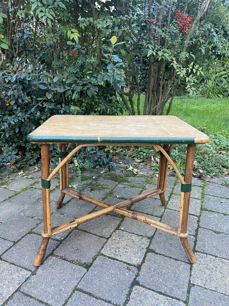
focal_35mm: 26
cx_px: 114
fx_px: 229
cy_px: 153
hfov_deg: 53.1
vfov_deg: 67.3
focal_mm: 4.25
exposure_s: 1/70
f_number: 1.8
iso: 125
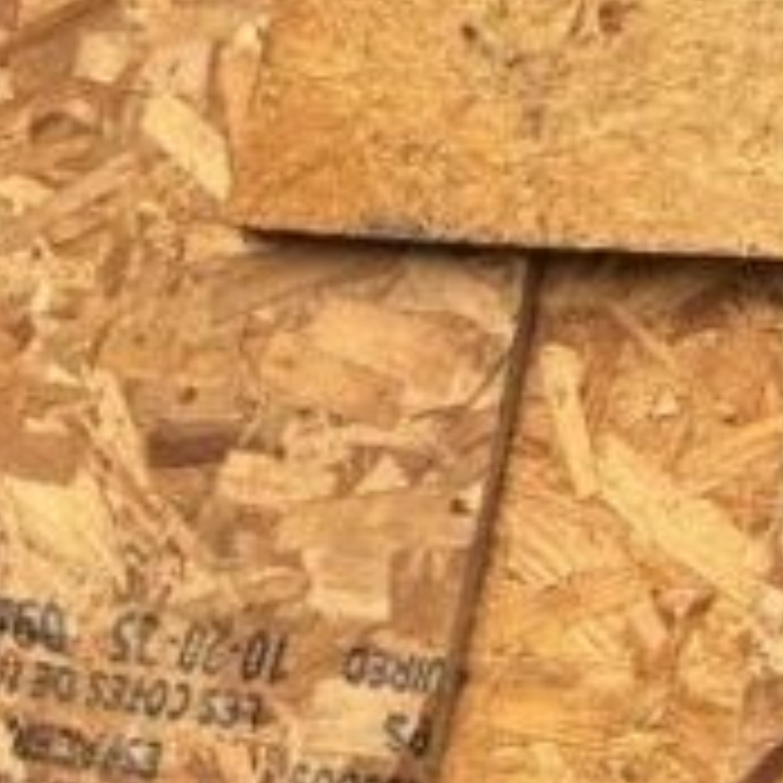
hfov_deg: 11.8
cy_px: -1233
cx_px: 1494
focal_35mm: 135
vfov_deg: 10.6
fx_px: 3455
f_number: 1.6
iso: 50
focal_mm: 5.96
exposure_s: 1/121
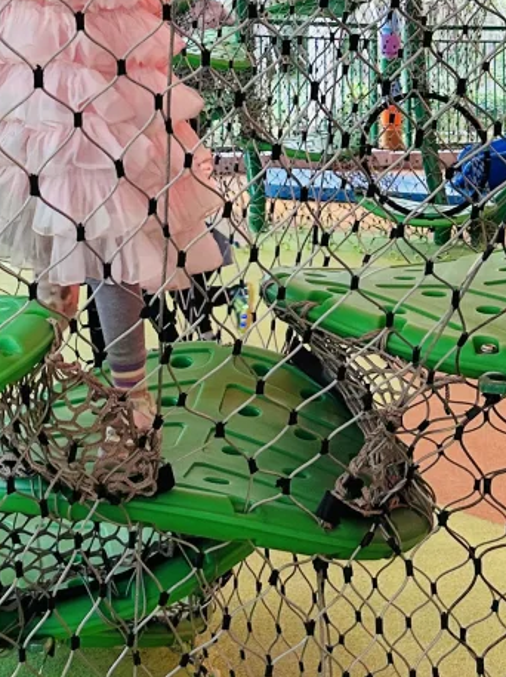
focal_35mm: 82
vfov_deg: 21.8
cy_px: -164
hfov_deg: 17.7
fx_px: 1600
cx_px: 55
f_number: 1.5
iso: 100
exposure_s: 1/121
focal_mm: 5.7
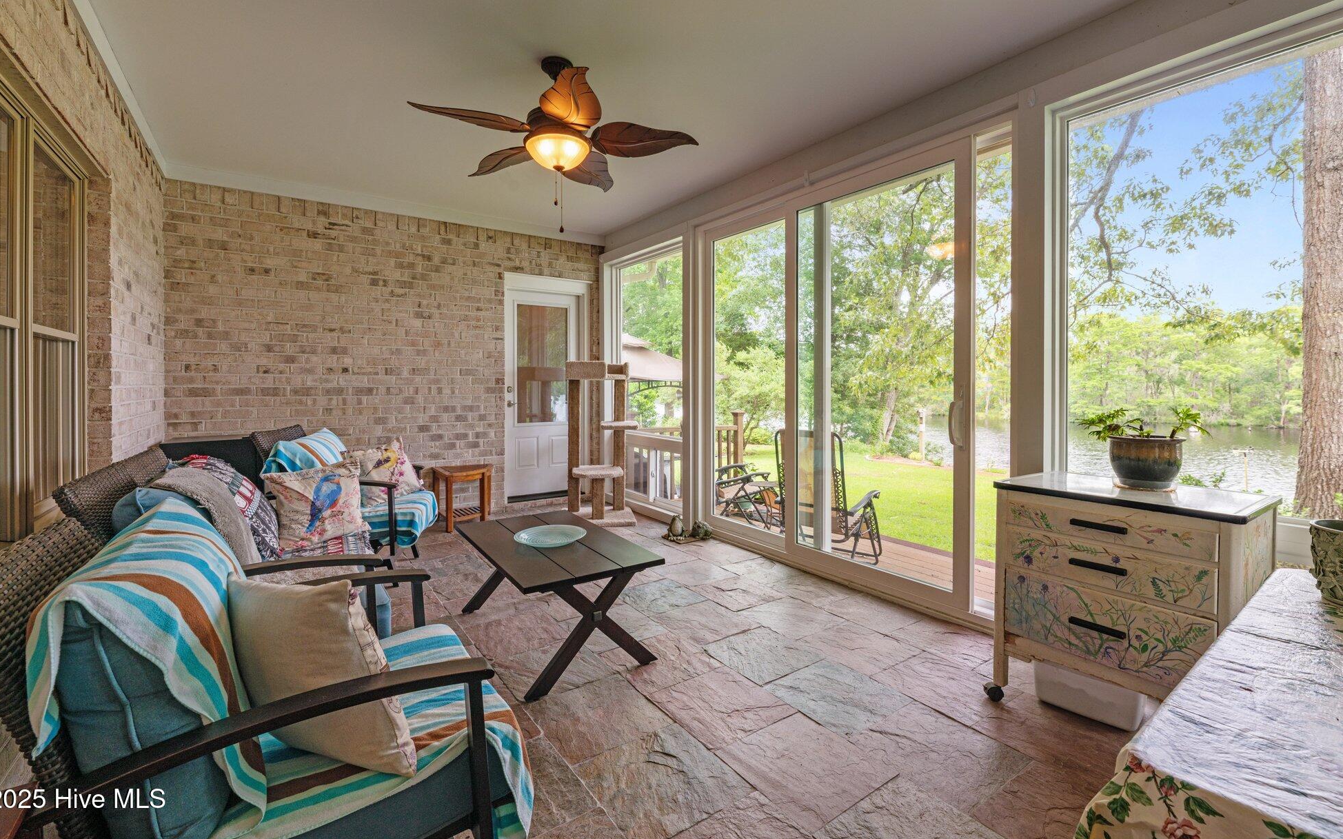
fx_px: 549
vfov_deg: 74.5
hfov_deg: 101.5
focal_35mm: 15
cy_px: 371
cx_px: 671
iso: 100
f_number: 9
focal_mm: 14
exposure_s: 1/10
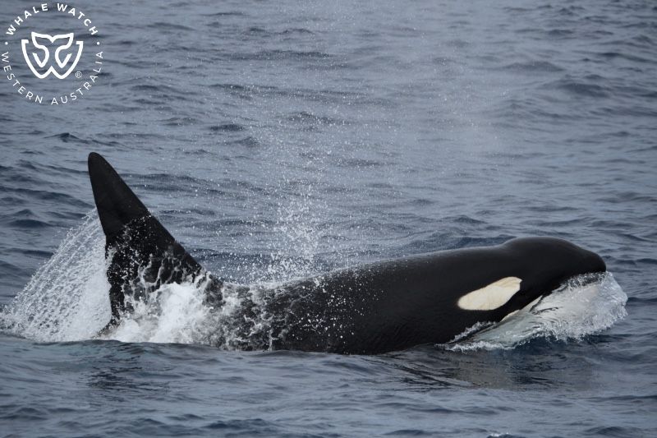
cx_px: 328
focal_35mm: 360
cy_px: 219
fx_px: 6568
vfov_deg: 3.8
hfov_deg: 5.7
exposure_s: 1/8000
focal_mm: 360
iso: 900
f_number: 6
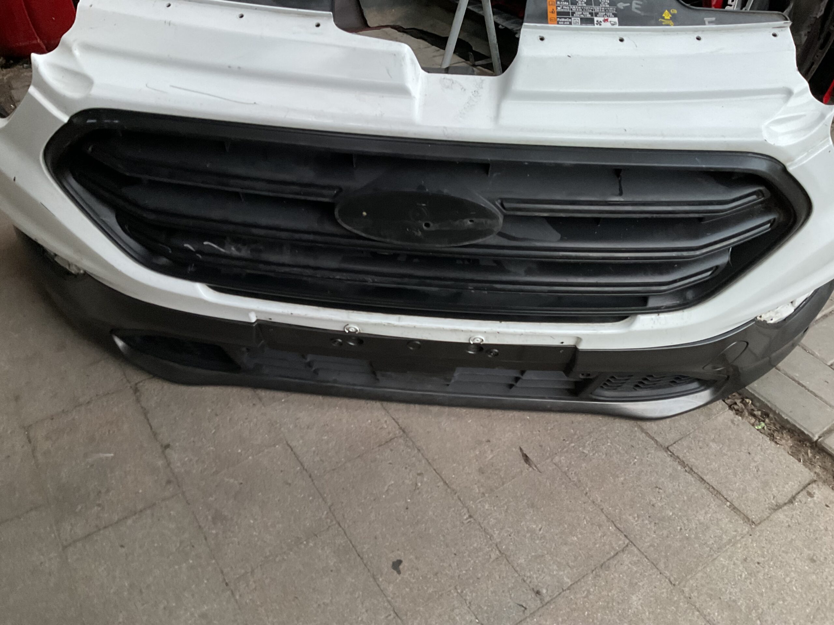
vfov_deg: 48.2
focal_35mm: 29
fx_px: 699
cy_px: 312
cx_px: 417
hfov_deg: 61.7
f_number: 1.8
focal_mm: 3
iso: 250
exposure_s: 1/25
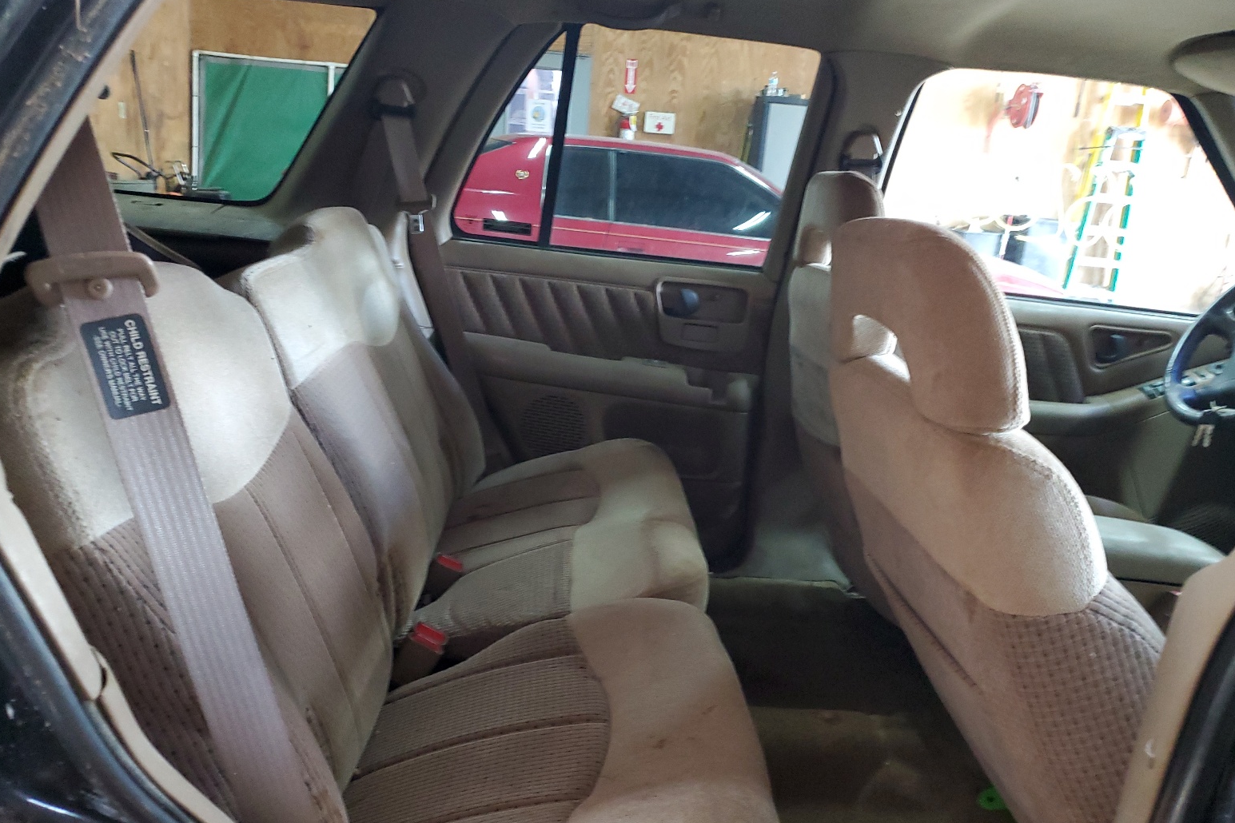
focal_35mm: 28
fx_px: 960
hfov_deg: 65.5
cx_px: 608
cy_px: 460
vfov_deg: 46.3
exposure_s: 1/20
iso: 303
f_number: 1.5
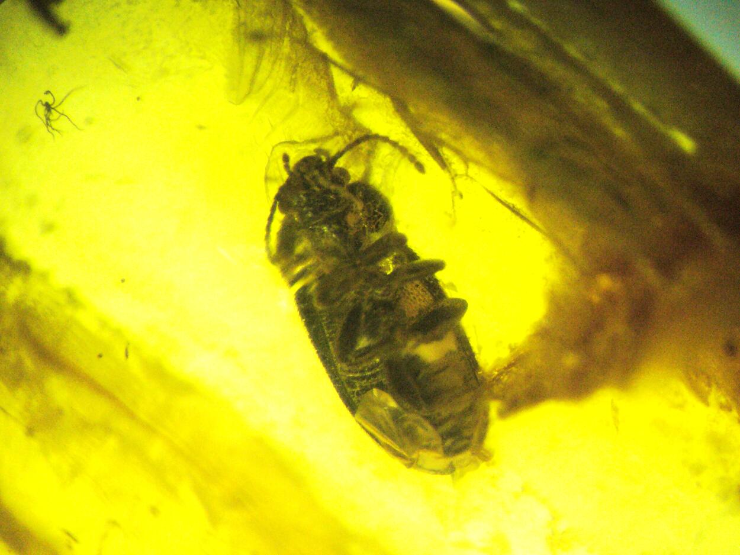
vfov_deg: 14.1
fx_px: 2245
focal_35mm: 105
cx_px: 370
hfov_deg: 18.7
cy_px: 278
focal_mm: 17.4
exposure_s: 1/400
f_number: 5
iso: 400
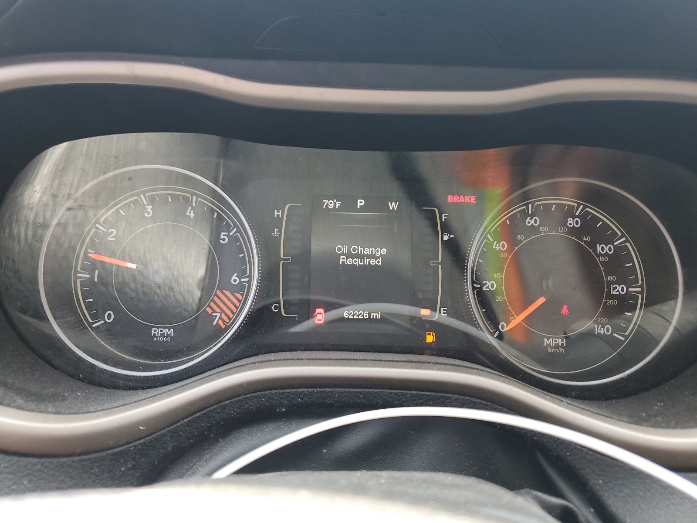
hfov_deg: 67.3
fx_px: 524
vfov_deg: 53.1
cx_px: 348
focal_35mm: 26
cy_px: 262
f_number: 1.5
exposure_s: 1/120
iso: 74
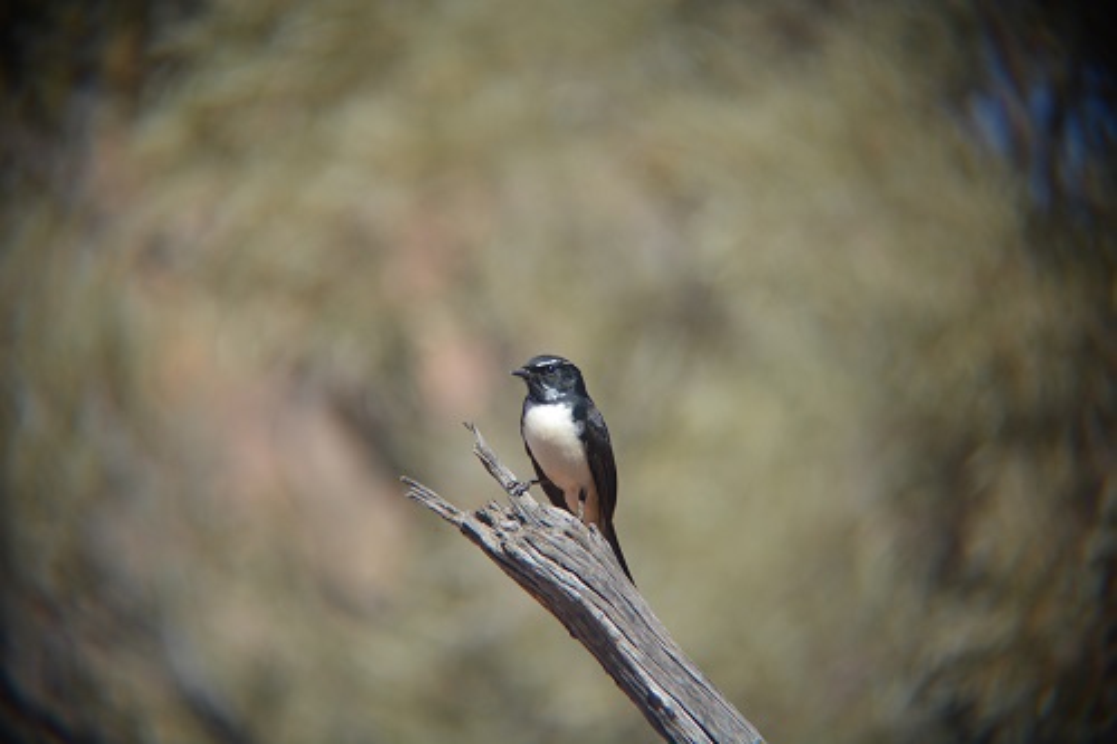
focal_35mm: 300
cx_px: 558
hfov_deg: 6.9
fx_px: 9305
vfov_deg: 4.6
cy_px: 372
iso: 400
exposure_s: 1/1000
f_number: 5.6
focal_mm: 200
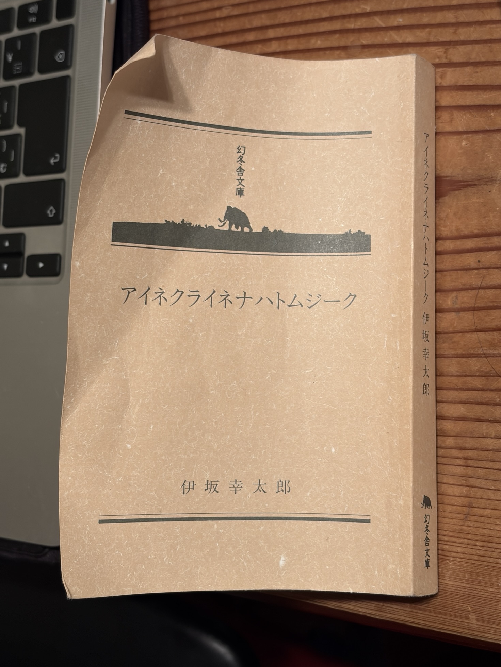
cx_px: 250
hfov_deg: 27.5
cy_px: 335
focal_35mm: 53
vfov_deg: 36.2
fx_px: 1023
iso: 100
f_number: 1.6
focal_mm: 5.96
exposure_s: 1/60
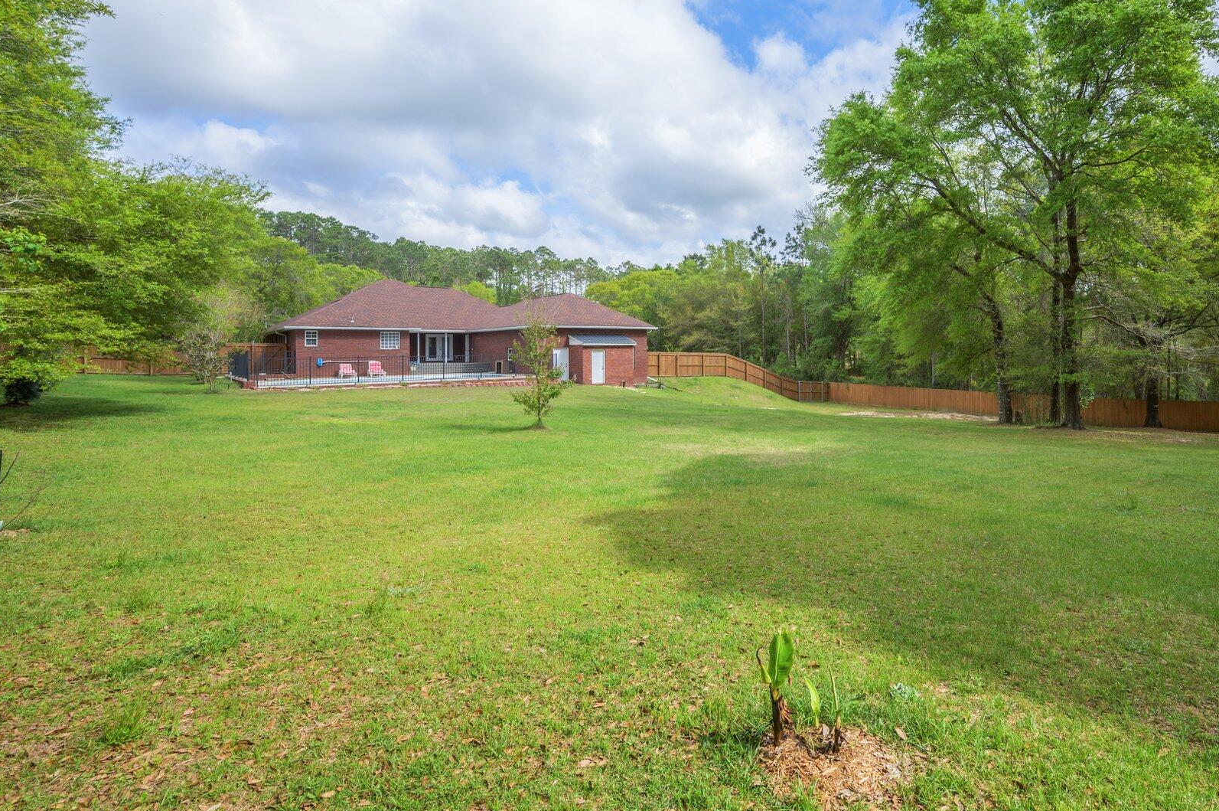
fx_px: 609
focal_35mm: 18
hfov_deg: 87.8
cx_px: 780
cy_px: 344
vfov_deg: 66.9
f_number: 9
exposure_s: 1/200
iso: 100
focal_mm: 14
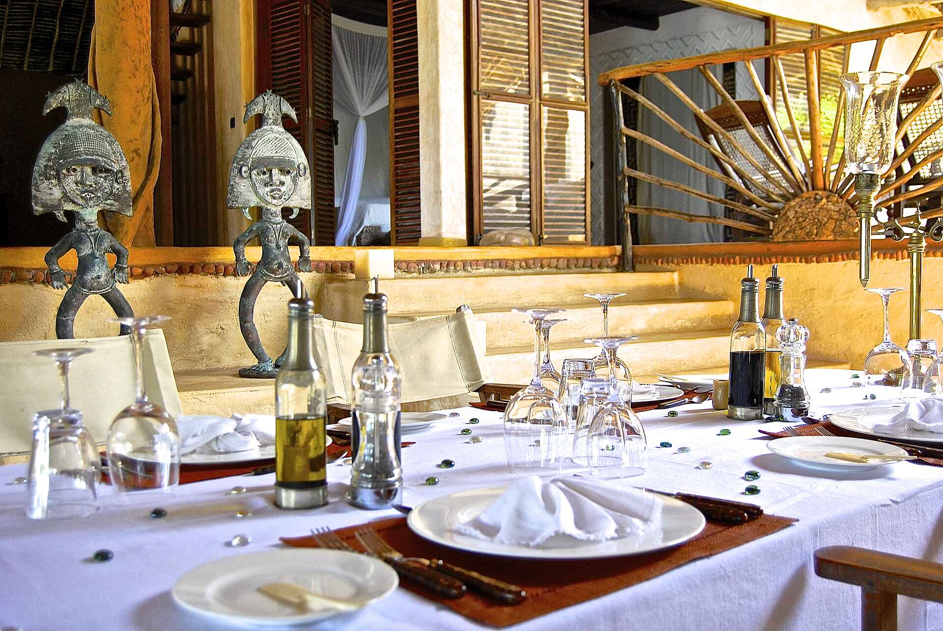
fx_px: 1023
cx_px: 472
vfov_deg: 34.3
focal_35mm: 39
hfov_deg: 49.5
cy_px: 316
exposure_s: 1/30
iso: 220
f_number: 4.2
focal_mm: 26
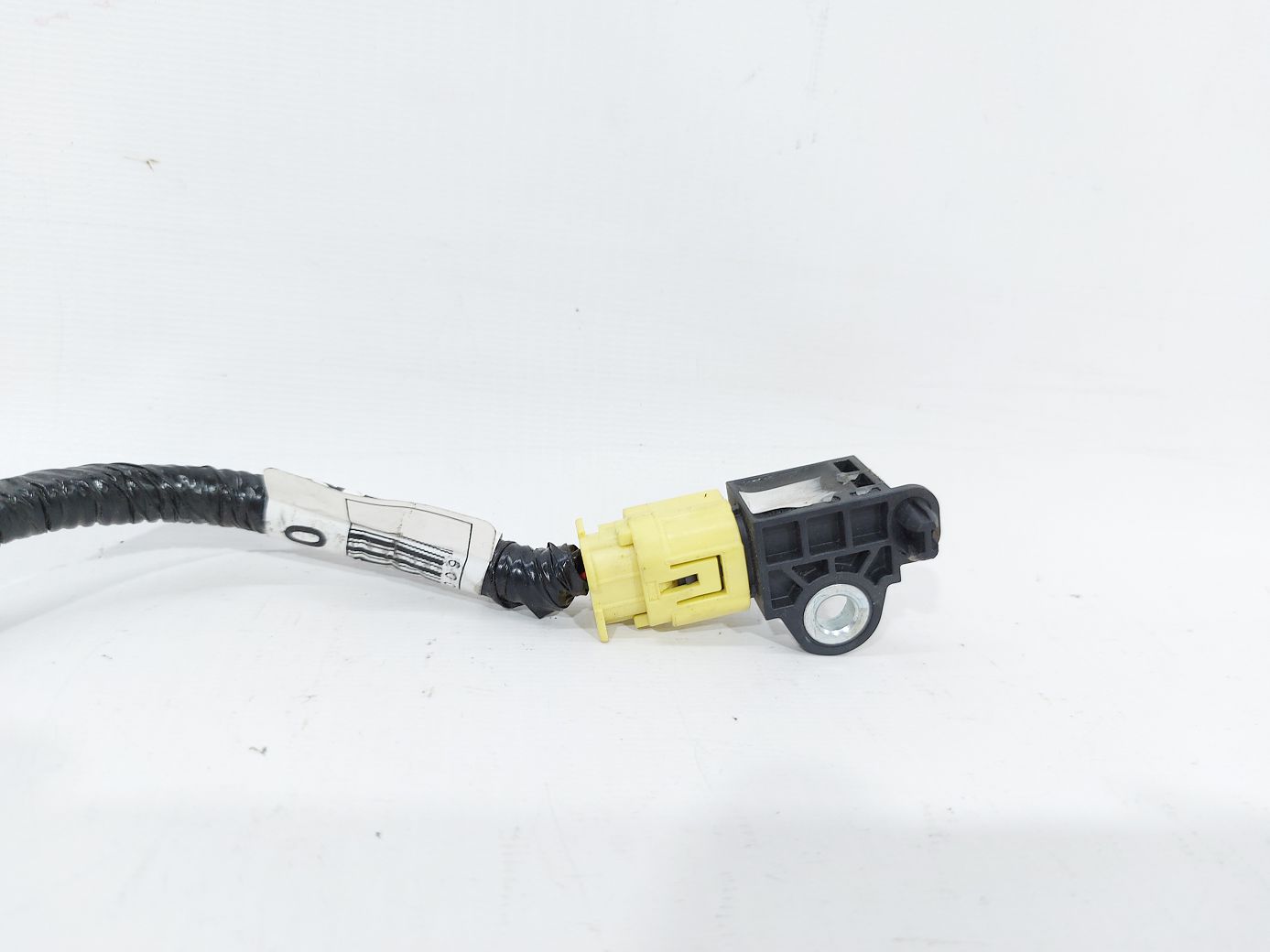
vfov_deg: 56.8
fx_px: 880
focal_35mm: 24
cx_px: 635
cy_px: 476
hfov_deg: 71.6
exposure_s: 1/50
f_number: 1.8
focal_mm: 5.23
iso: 64
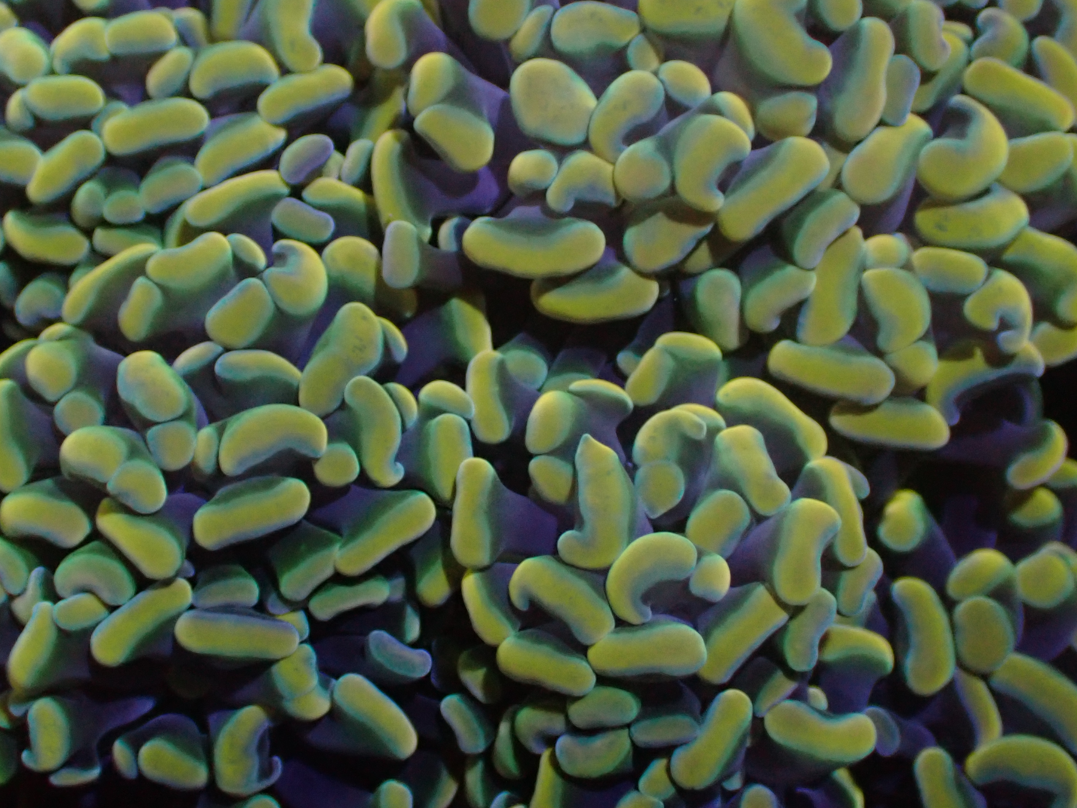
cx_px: 489
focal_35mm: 67
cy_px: 388
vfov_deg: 21.9
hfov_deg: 29.0
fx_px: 2085
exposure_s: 1/200
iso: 800
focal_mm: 9.01
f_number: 3.2
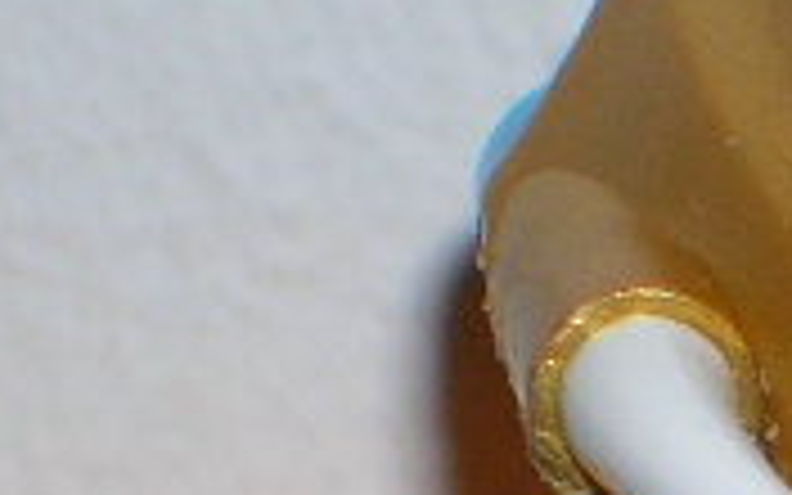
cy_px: 918
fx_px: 13965
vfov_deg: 2.0
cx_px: 1611
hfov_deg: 3.2
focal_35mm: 647
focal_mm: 17.4
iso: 50
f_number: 4.9
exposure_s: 1/60.1
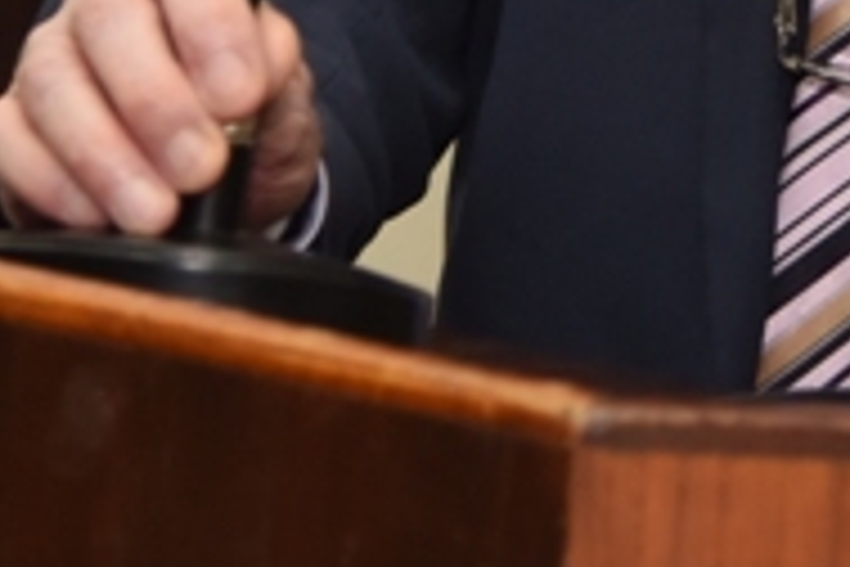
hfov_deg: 5.8
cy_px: -736
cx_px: 854
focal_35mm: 353
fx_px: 8334
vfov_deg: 3.8
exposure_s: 1/100
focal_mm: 65
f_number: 4
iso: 1000
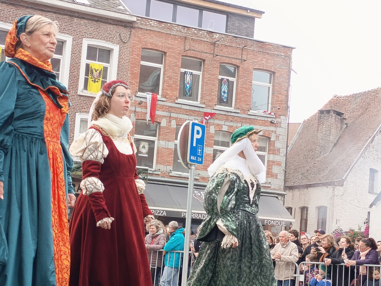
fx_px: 903
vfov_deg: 18.0
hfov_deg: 23.8
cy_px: 143
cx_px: 190
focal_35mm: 82
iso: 63
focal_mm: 5.27
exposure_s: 1/100
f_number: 1.7
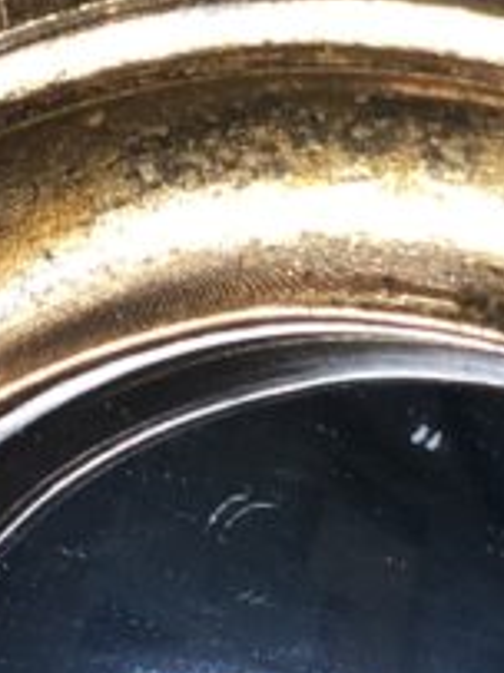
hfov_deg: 5.5
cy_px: 769
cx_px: -733
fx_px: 5092
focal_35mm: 262
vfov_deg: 7.5
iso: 100
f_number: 2.4
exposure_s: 1/50
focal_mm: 6
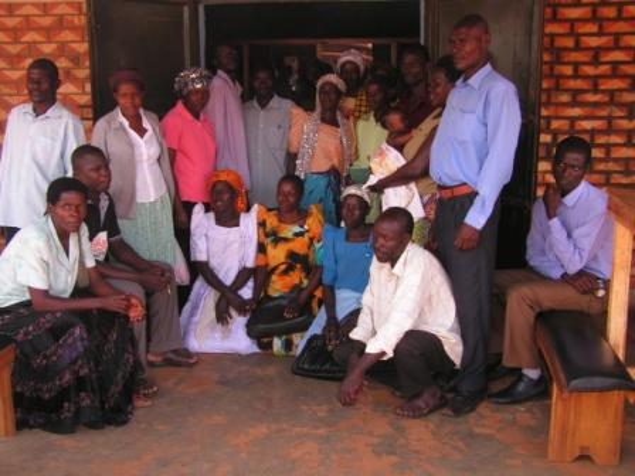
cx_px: 318
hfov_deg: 49.0
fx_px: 697
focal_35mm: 38
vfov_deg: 37.7
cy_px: 238
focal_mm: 6.3
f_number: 4
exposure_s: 1/100
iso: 50
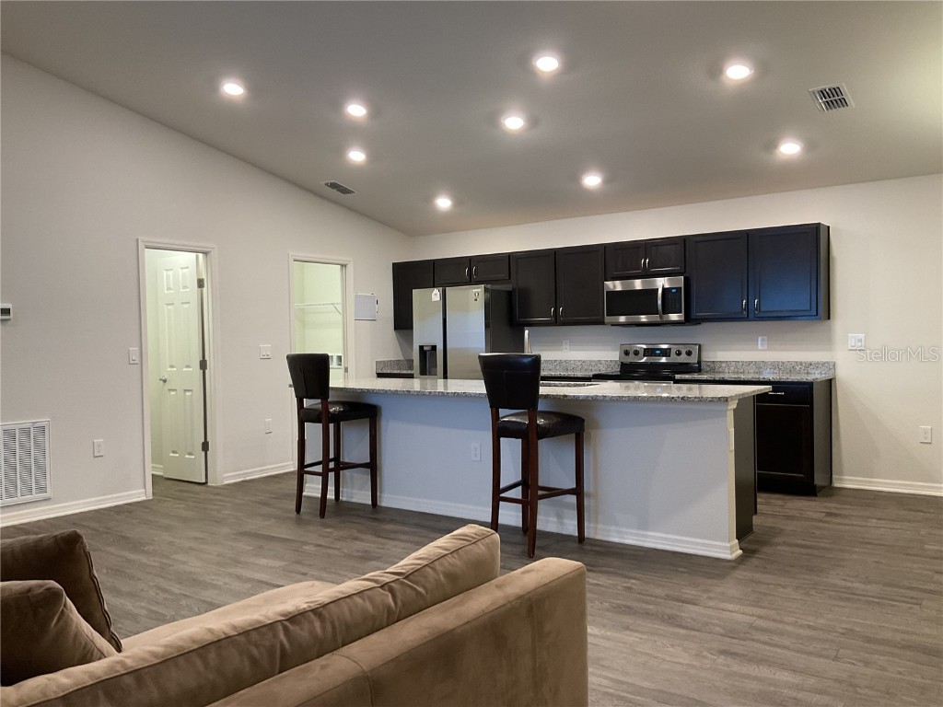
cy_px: 354
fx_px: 790
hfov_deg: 61.7
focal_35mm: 29
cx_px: 472
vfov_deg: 48.2
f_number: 1.8
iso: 125
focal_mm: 3
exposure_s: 1/60
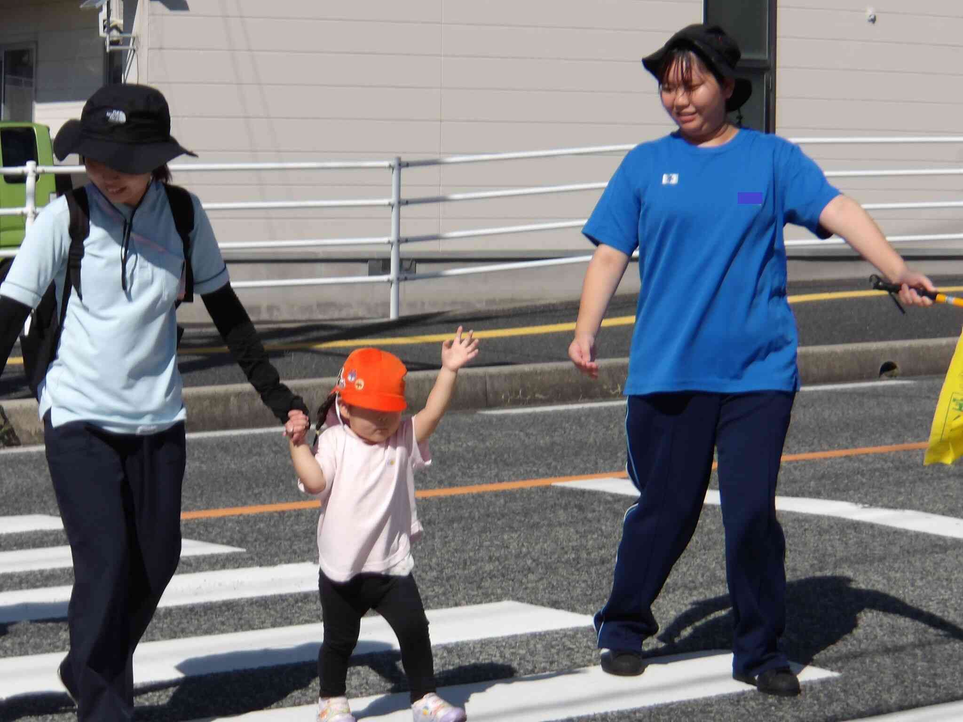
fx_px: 3005
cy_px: 361
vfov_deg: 13.7
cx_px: 482
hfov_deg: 18.2
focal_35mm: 108
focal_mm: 19.6
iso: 100
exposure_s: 1/601
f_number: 6.6
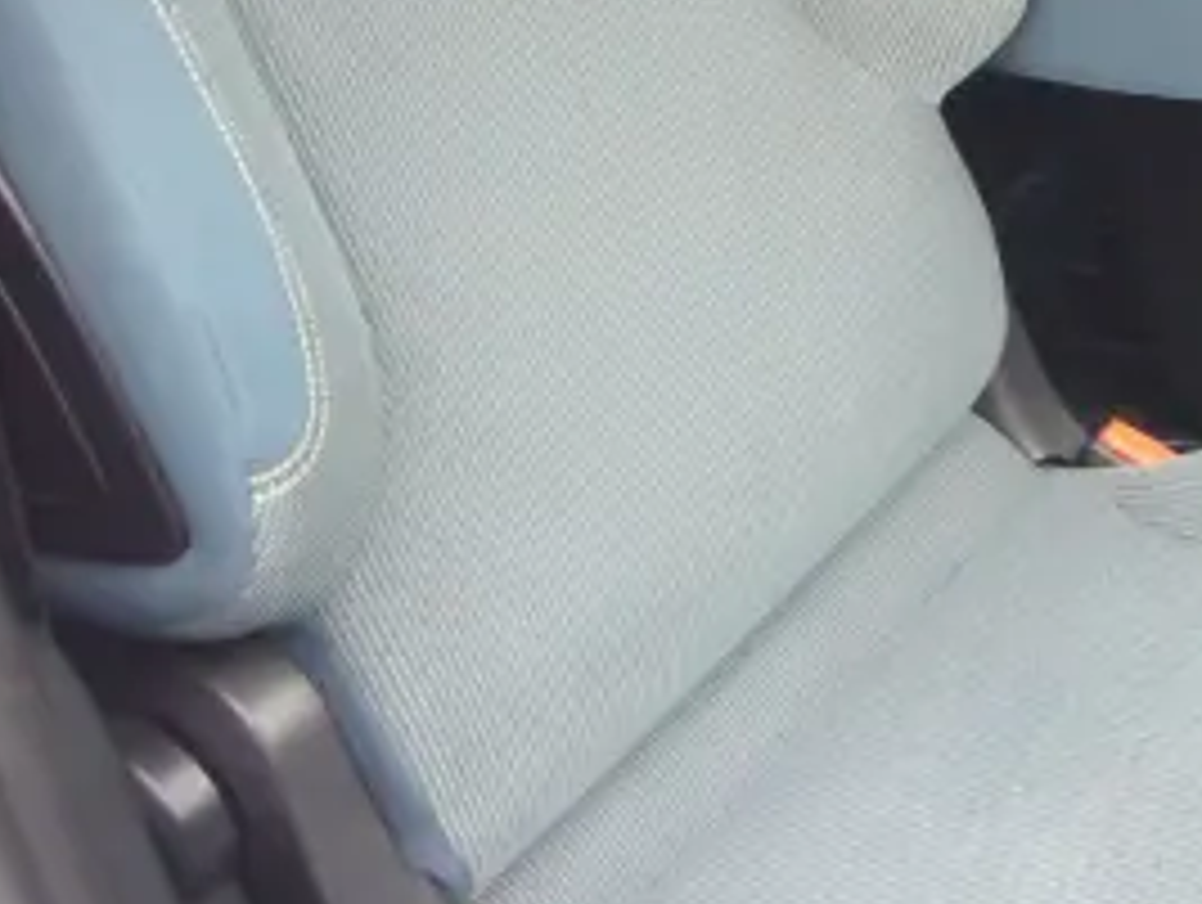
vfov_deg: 20.7
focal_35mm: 67
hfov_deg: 27.2
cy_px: -135
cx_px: 1225
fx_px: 2330
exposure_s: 1/15
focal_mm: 4.6
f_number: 2.8
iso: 200
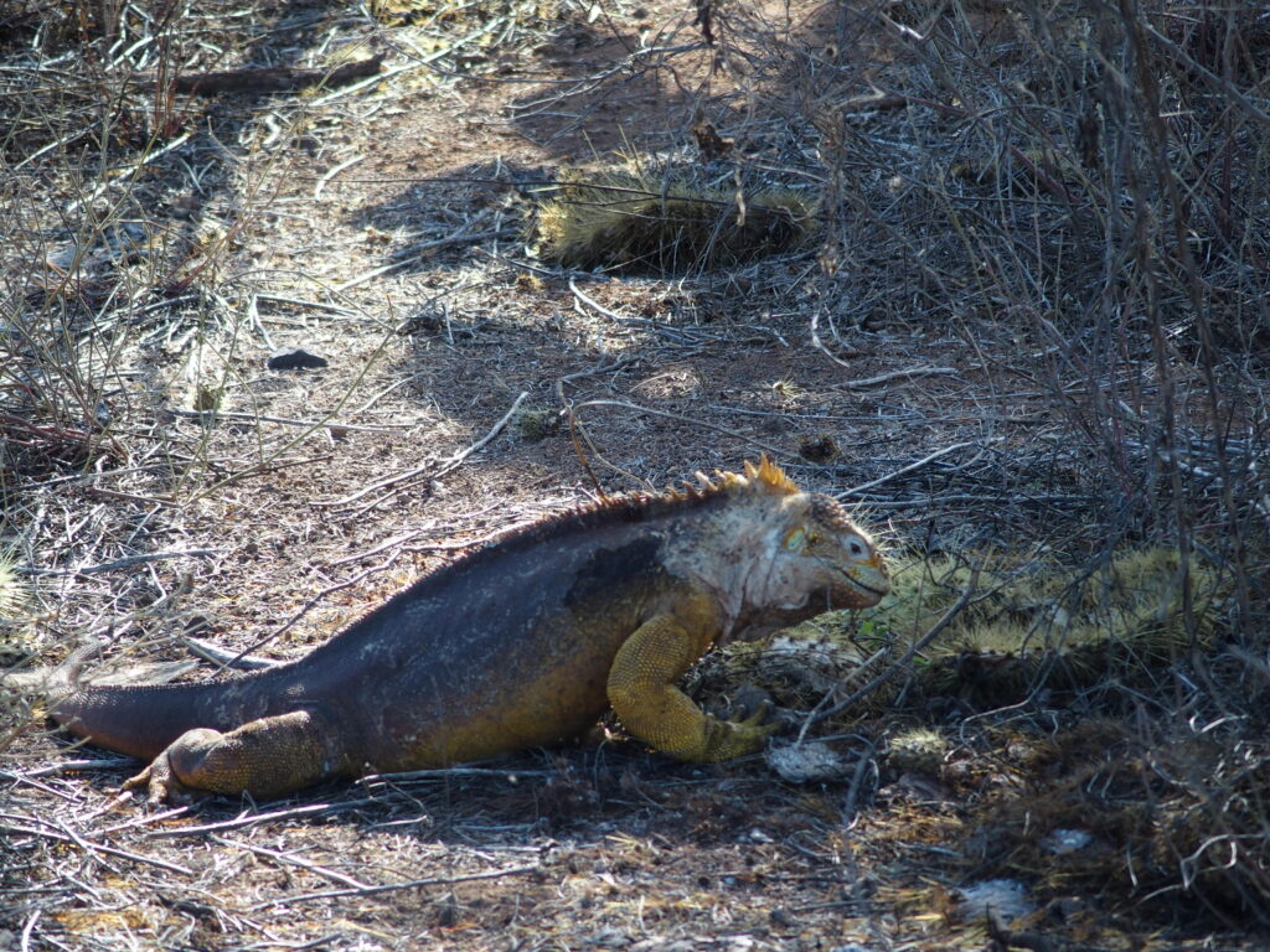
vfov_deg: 5.0
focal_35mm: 300
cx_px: 635
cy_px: 476
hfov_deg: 6.6
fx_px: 11006
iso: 100
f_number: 3.2
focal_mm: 64.3
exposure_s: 1/320
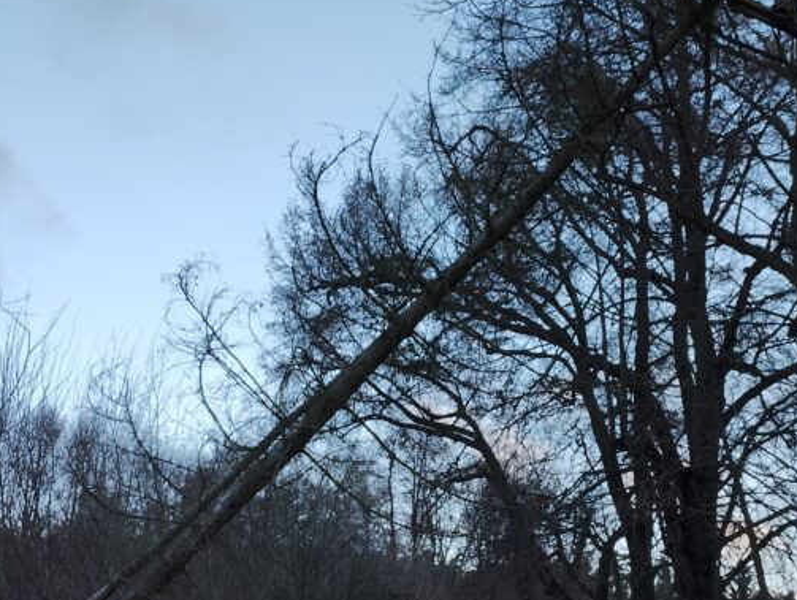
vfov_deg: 25.7
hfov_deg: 33.4
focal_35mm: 57
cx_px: 528
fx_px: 1315
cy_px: 360
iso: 100
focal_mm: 4.27
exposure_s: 1/164
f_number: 1.8
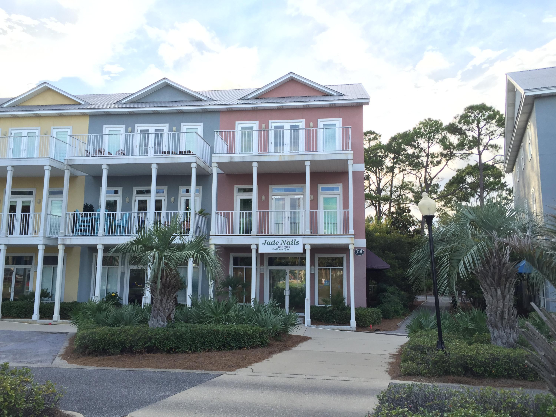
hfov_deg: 61.7
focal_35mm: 29
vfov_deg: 48.2
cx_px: 278
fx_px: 466
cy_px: 208
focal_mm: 4.15
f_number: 2.2
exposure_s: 1/217
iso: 32
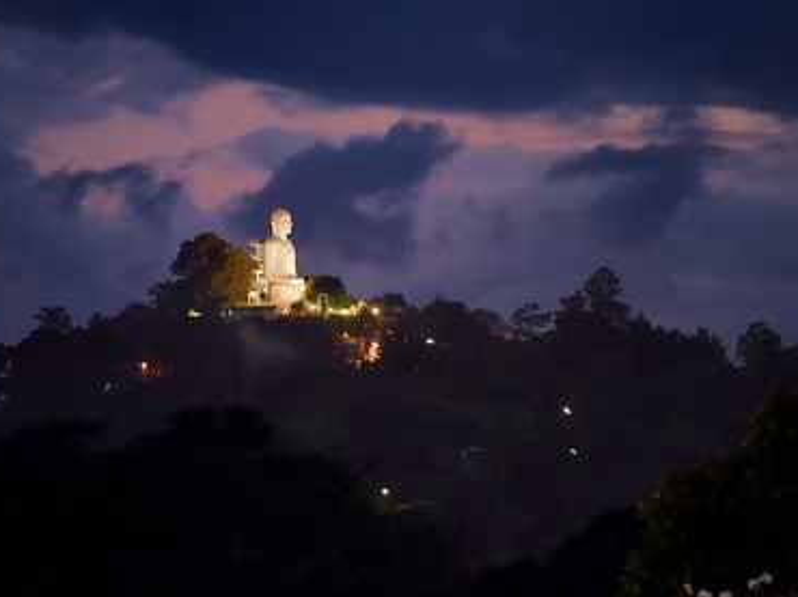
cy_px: 300
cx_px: 422
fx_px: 5022
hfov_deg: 9.1
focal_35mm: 218
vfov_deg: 6.8
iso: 400
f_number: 5
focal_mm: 200
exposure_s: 1.3
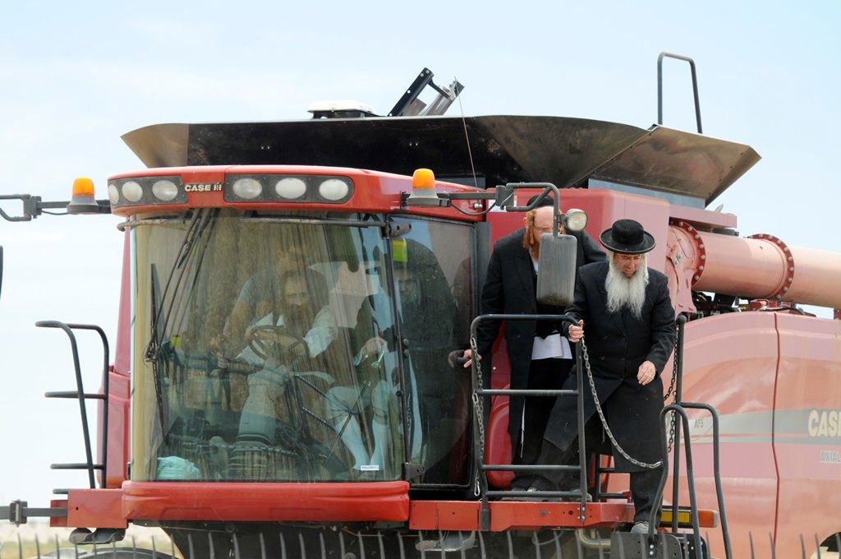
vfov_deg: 7.3
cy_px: 280
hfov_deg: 11.0
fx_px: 4375
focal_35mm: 188
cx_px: 420
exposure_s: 1/160
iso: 250
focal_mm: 125
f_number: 6.3
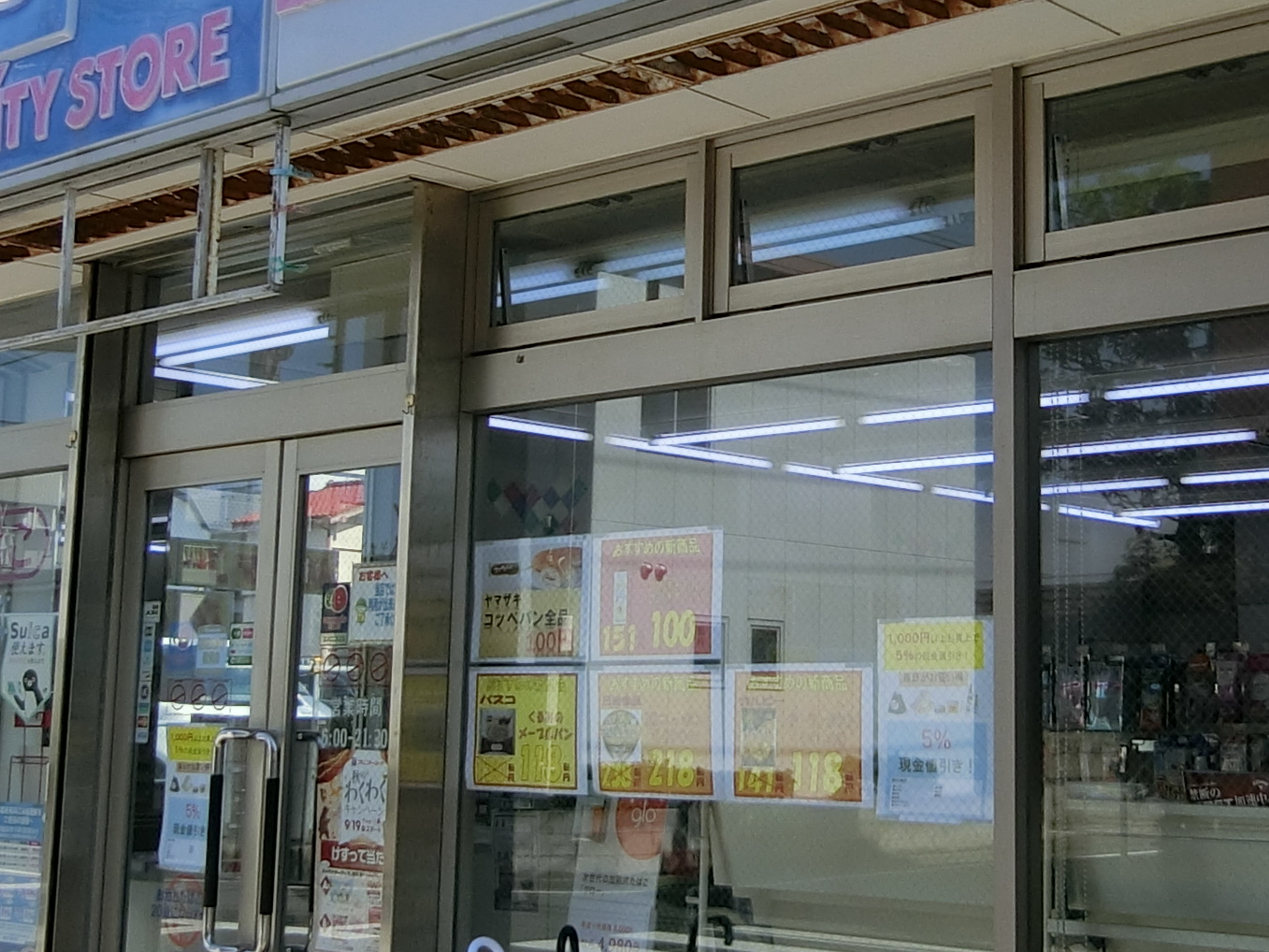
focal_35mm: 56
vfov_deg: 26.0
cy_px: 357
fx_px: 2053
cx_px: 854
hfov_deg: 34.0
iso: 80
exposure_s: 1/1000
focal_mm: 4.06
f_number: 2.7
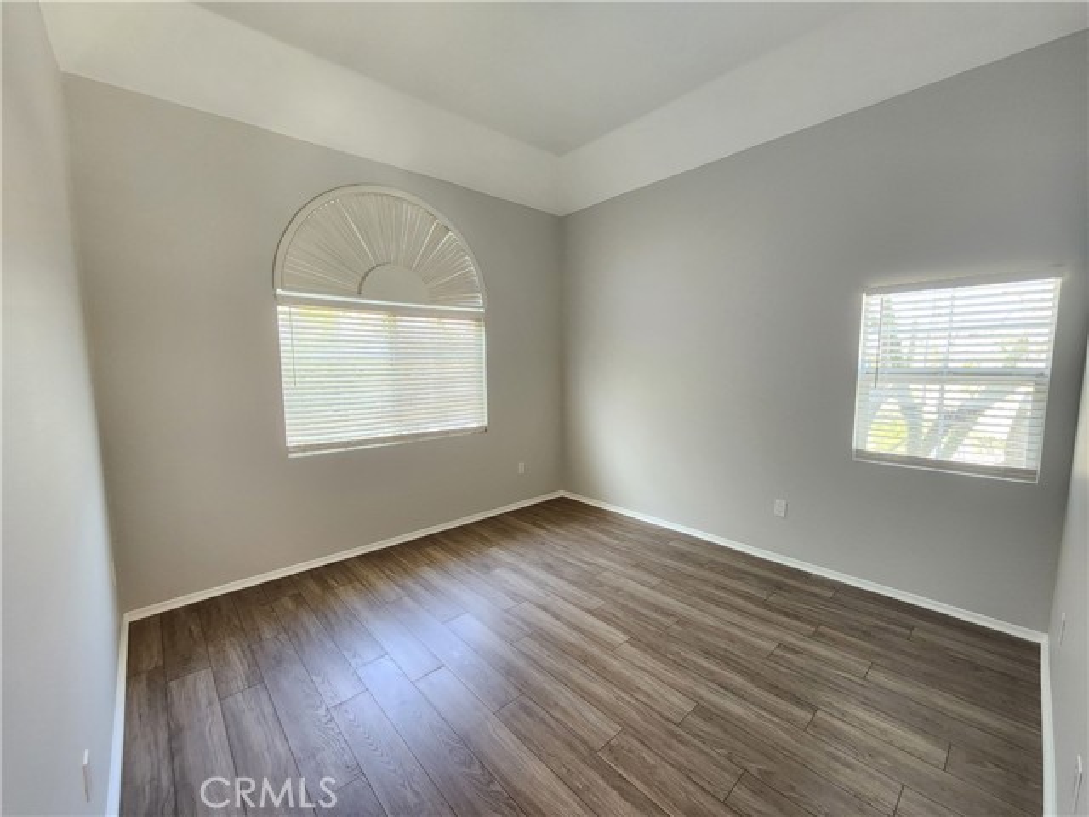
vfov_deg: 89.9
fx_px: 409
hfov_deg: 106.2
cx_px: 544
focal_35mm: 13
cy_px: 408
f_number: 2.2
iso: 320
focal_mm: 2.2
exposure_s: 1/60
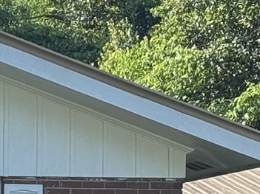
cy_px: 393
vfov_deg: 5.2
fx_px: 2102
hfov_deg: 6.8
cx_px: -279
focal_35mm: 280
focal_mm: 6.76
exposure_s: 1/1238
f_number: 1.78
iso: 64
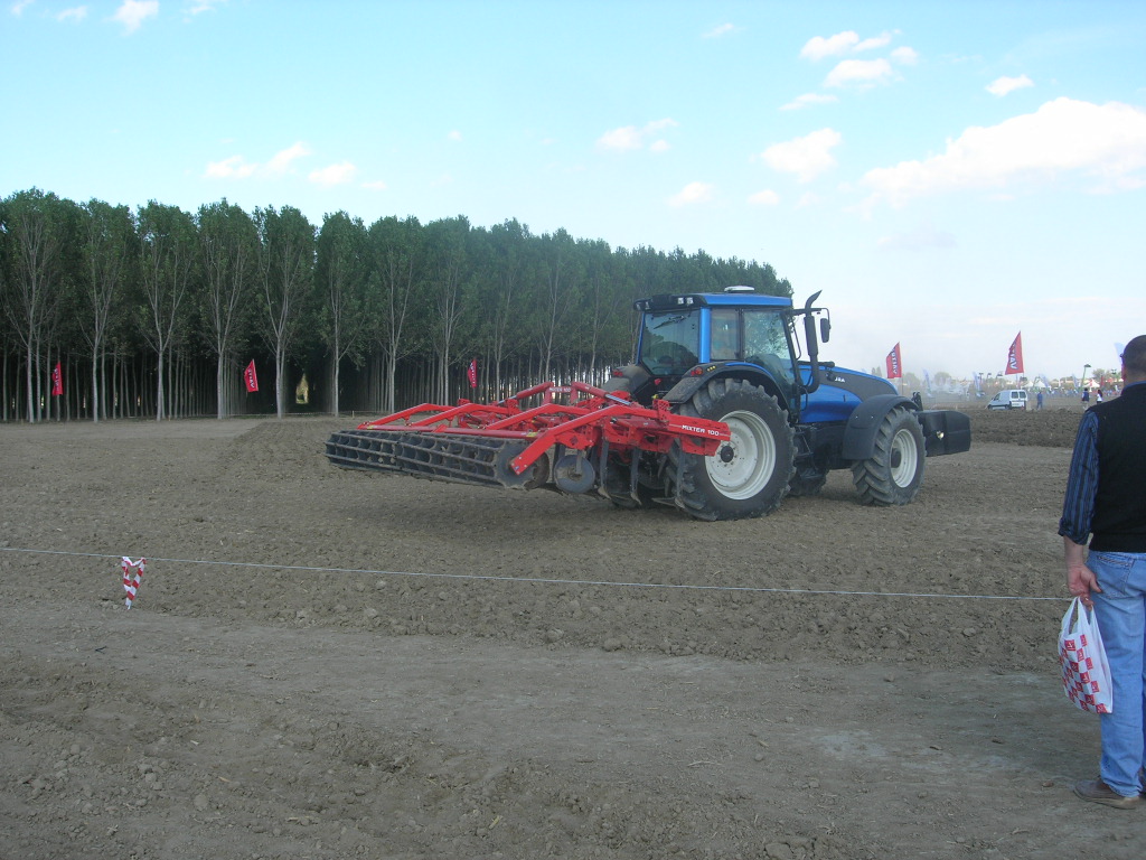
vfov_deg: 37.7
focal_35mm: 38
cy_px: 430
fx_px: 1258
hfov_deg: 49.0
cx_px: 573
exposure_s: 1/266
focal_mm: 7.8
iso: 64
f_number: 4.8
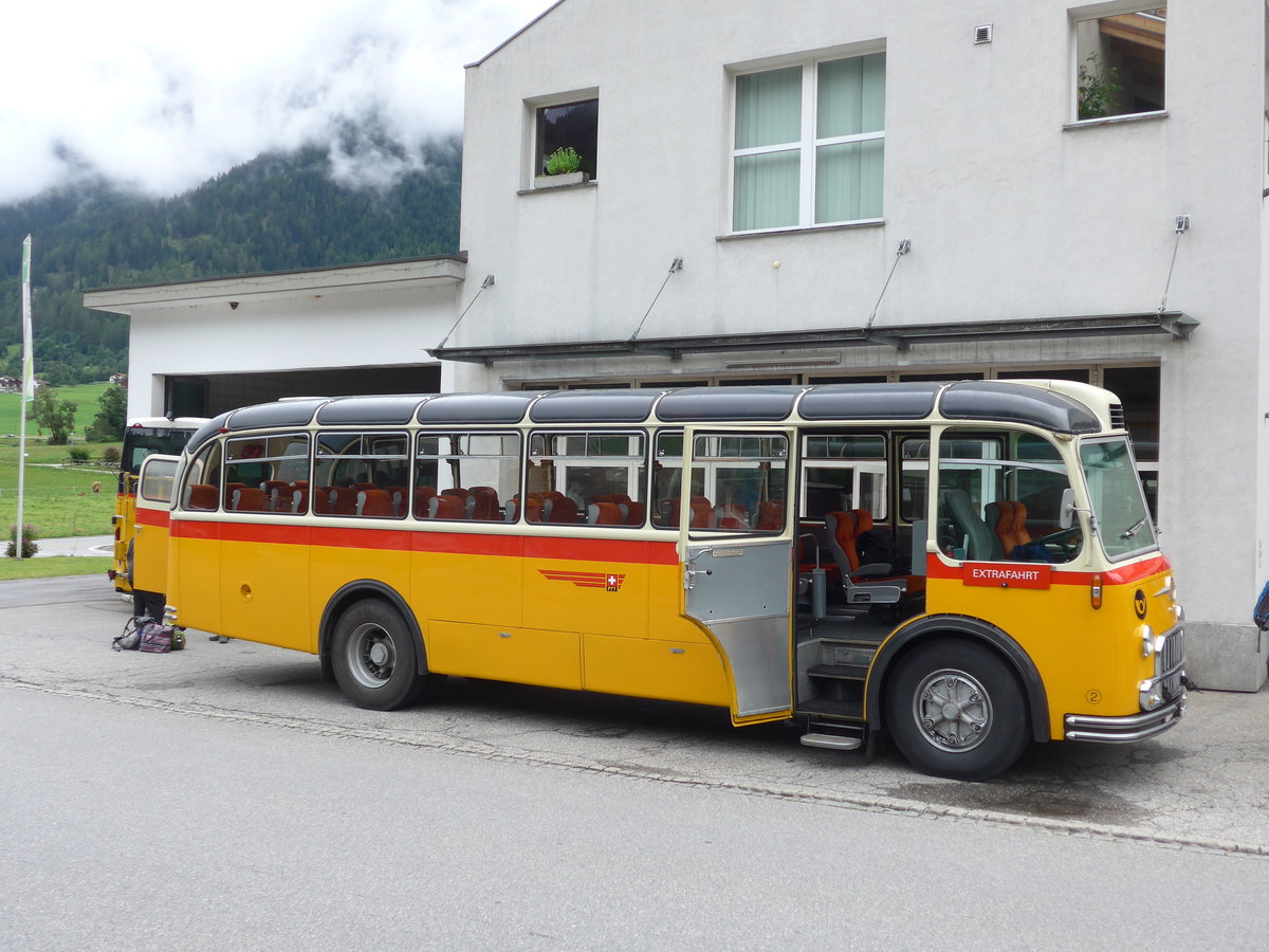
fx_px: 1320
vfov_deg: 39.7
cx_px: 634
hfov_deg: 51.4
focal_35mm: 36
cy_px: 476
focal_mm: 7.5
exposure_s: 1/500
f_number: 2.8
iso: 80
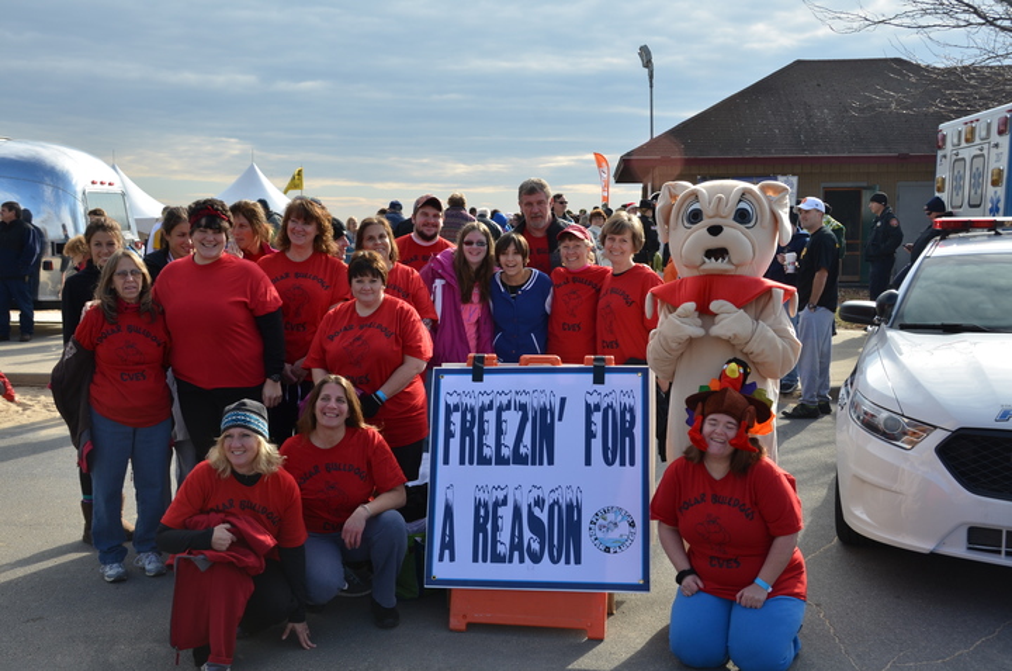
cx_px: 506
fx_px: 1094
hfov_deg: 49.6
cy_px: 336
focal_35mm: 39
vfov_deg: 34.1
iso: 140
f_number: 8
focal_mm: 26
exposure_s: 1/250
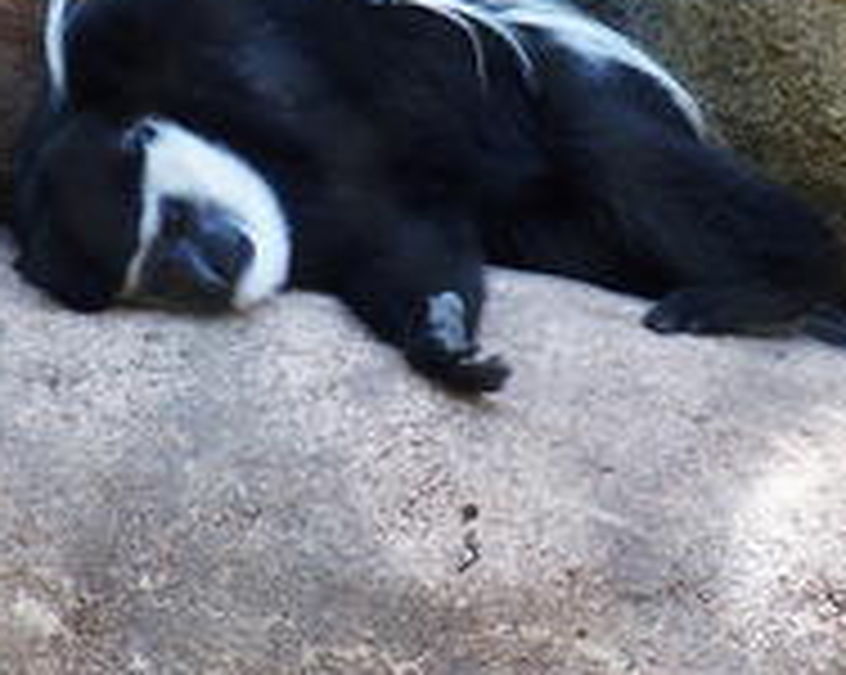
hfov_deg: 2.8
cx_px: 234
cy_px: 81
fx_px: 17584
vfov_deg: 2.2
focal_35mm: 703
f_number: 2.8
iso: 200
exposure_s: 1/250
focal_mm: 64.3
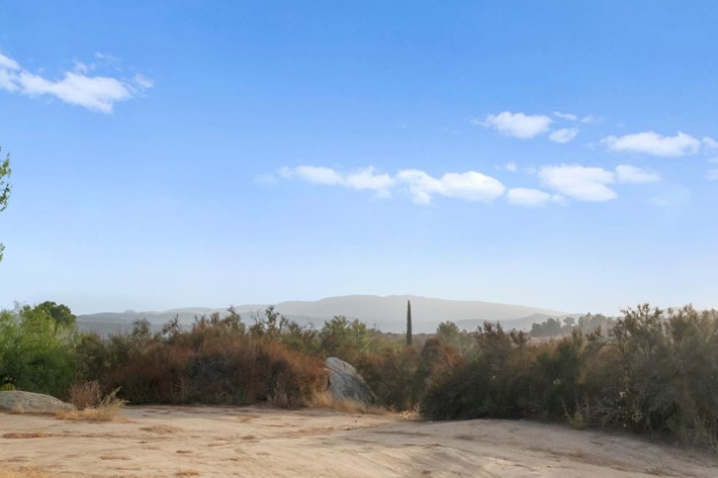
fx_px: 1037
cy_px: 320
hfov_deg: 38.2
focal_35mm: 52
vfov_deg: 25.8
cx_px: 390
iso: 1600
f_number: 13
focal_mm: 23
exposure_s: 1/160
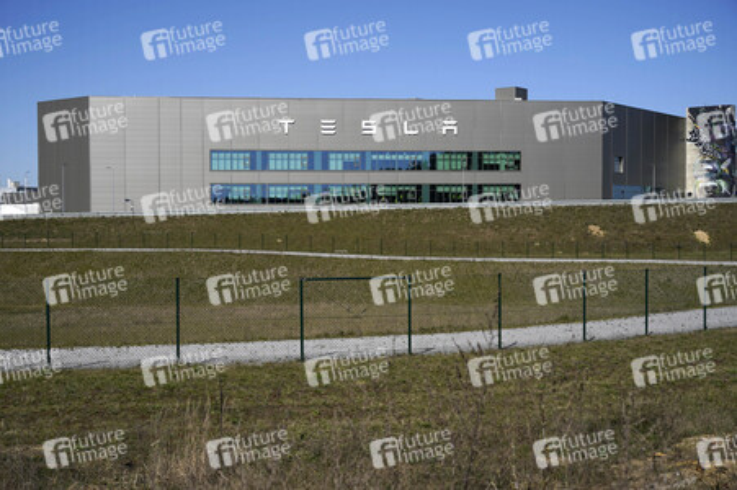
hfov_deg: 41.9
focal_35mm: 47
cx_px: 368
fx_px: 961
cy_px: 245
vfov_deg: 28.6
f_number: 7.1
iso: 100
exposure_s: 1/800
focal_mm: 47
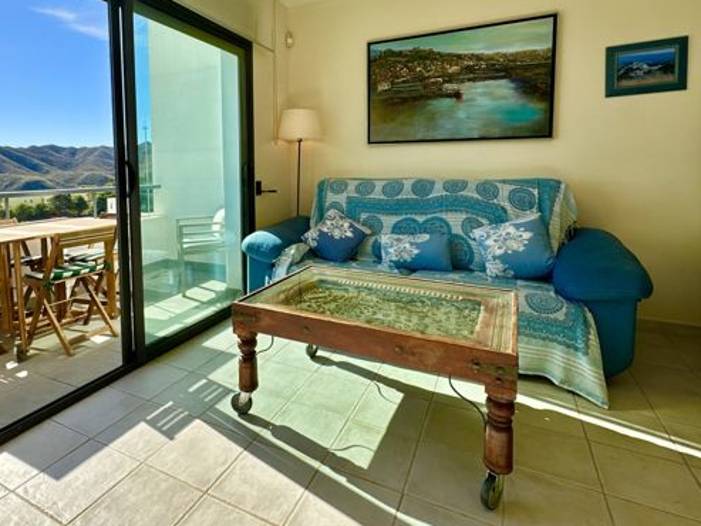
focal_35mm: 20
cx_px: 294
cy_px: 196
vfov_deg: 65.0
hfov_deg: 81.1
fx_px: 405
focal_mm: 2.22
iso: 40
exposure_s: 1/875
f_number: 2.2
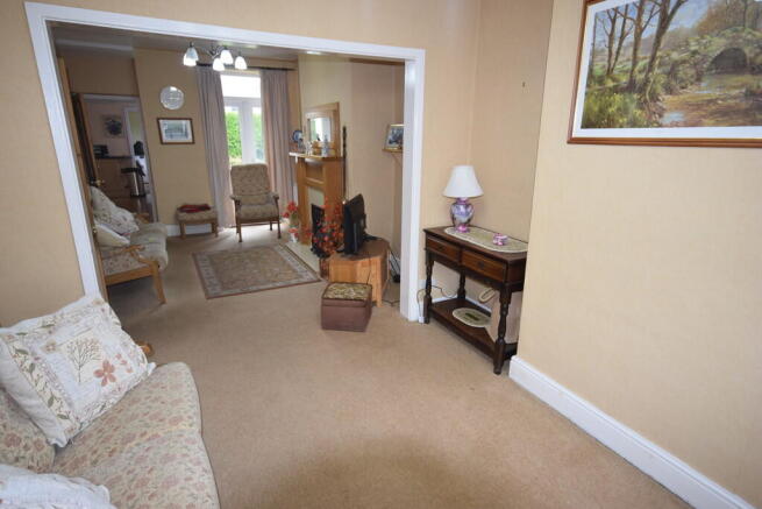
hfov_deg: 85.4
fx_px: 413
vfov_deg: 63.2
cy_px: 254
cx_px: 381
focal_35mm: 20
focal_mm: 13
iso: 800
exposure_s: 1/100
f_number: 5
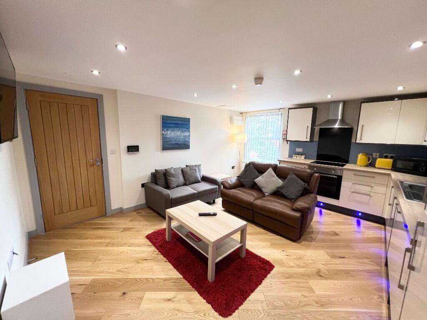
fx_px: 160
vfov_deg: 89.9
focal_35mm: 13
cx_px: 214
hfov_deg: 106.2
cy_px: 160
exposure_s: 1/100
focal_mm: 1.57
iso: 160
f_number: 1.8
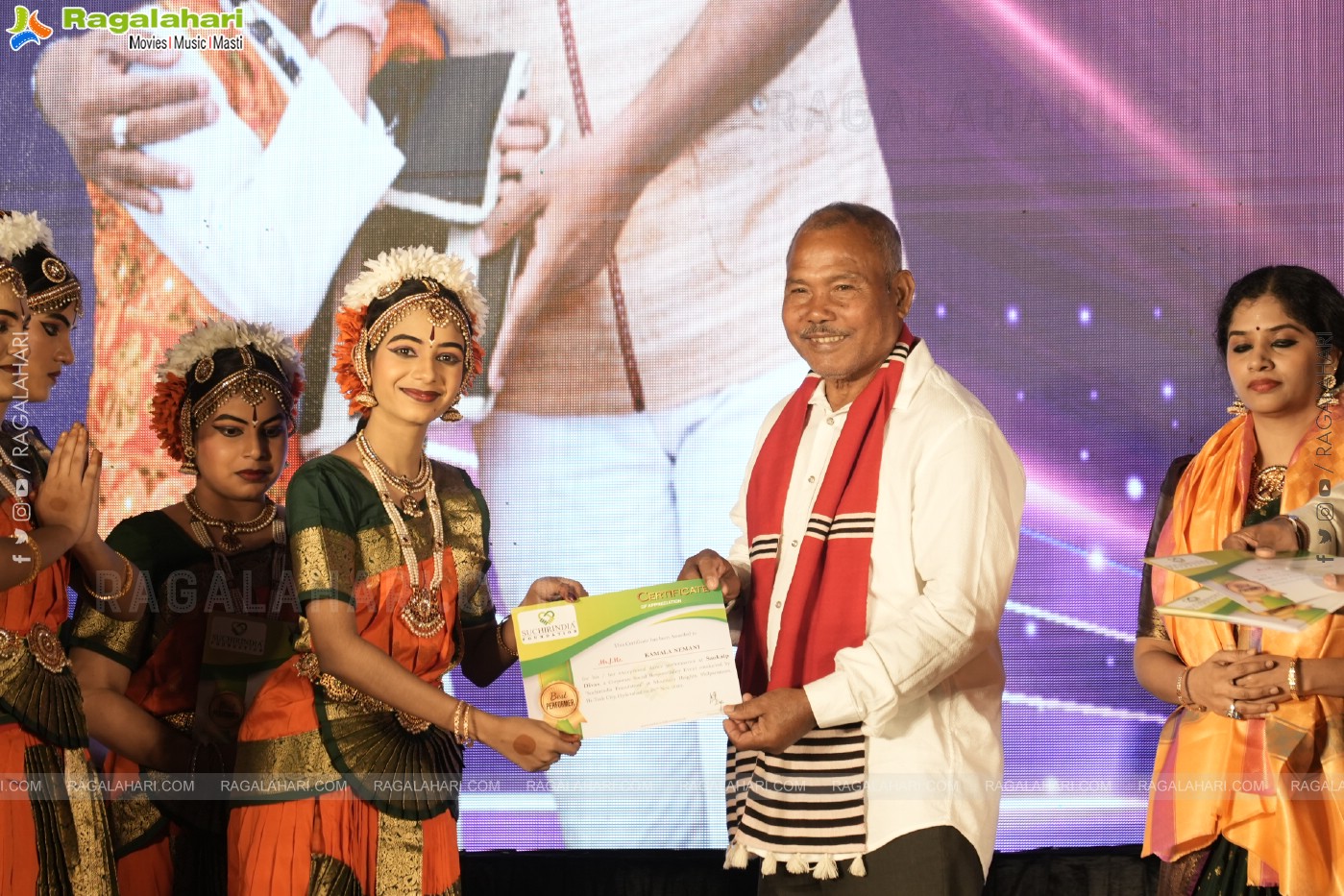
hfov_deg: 13.1
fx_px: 5862
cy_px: 448
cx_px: 672
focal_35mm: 157
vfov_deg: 8.7
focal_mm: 105
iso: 800
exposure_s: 1/200
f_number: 4
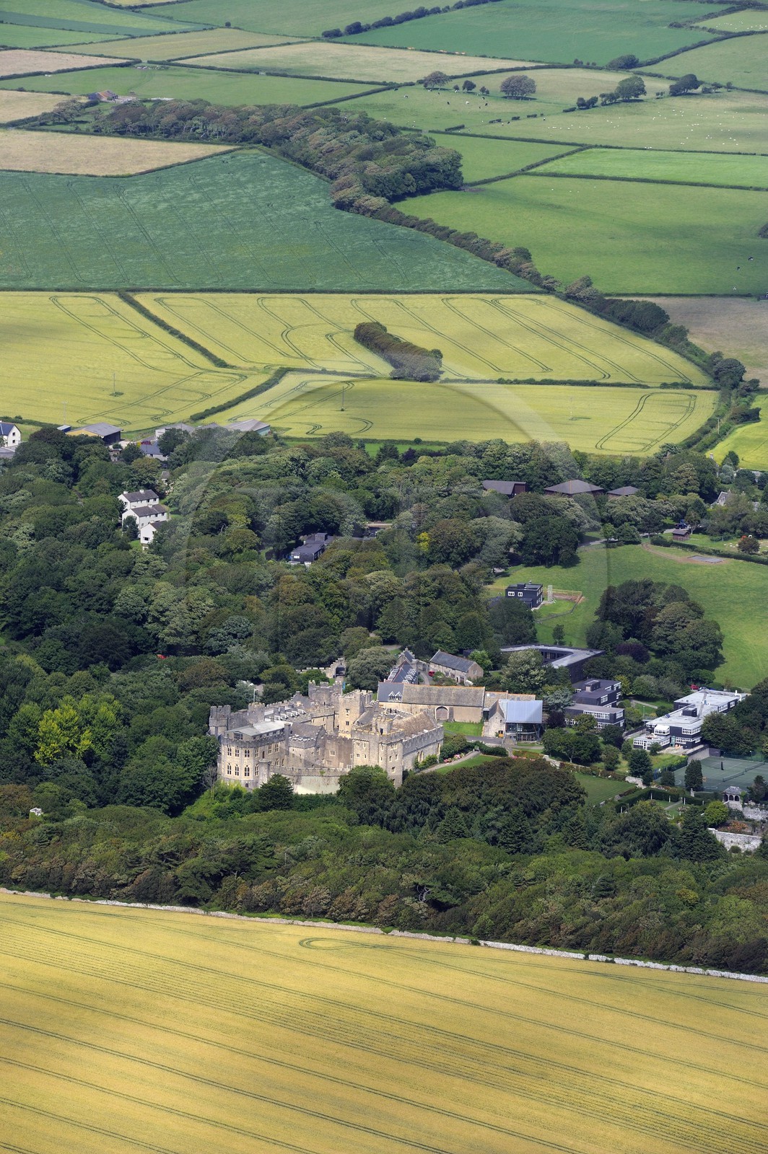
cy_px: 577
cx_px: 384
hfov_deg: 6.9
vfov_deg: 10.3
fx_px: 6411
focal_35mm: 200
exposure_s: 1/800
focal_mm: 200
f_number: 9
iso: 400
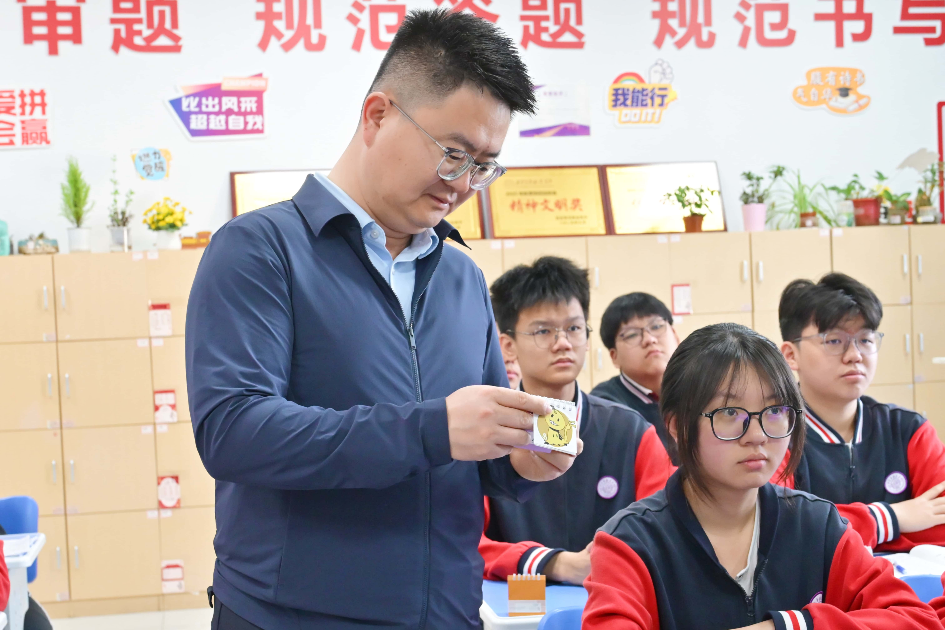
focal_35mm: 39
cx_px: 472
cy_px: 315
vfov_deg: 34.2
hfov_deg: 49.6
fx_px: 1024
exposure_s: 1/160
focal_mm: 39
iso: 5000
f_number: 6.3
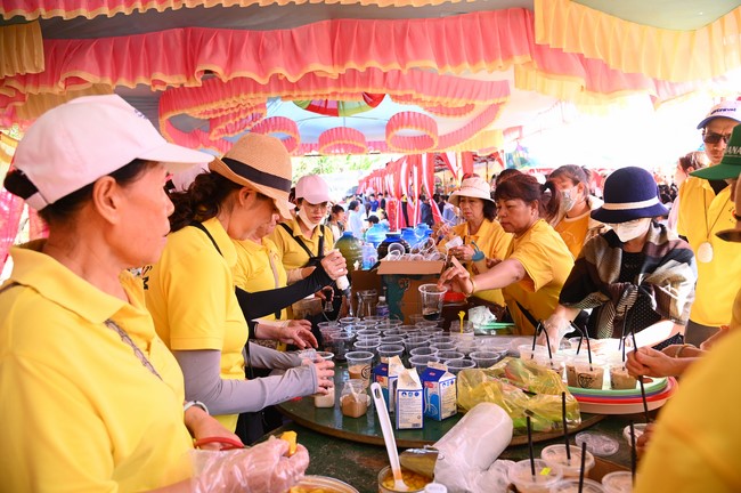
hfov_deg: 73.8
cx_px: 370
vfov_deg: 53.0
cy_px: 246
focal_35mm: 24
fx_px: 493
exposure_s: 1/160
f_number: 4.5
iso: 640
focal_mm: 24
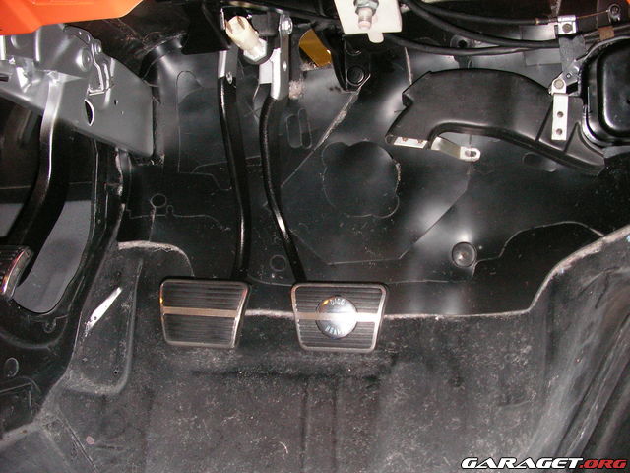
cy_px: 236
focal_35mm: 38
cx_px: 315
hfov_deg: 49.0
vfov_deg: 37.7
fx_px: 692
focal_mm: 6.3
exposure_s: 1/40
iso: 197
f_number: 3.5
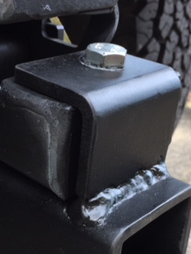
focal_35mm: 64
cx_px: 65
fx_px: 470
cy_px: 194
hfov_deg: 22.9
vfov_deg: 29.7
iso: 32
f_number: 2.2
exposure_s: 1/100
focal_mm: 4.15
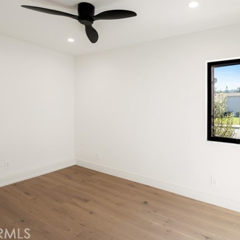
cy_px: 120
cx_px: 130
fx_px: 243
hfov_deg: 52.5
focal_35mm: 31
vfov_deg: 52.5
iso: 80
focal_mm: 24
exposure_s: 1/5
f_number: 10
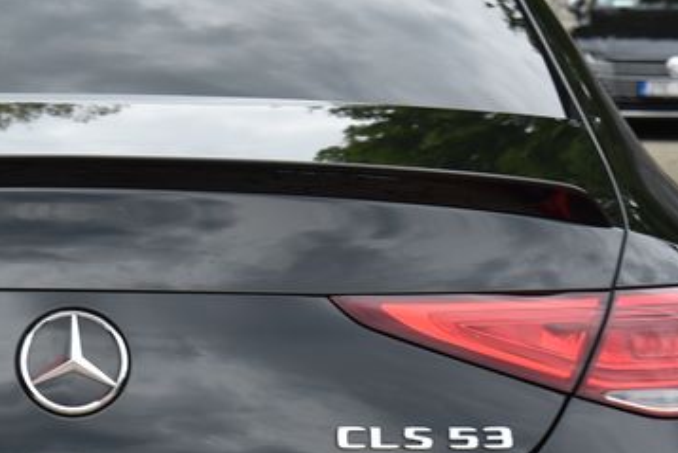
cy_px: 426
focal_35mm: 143
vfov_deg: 9.6
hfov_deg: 14.1
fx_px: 2694
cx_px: -6
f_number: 5.6
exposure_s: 1/125
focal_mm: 50
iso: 500
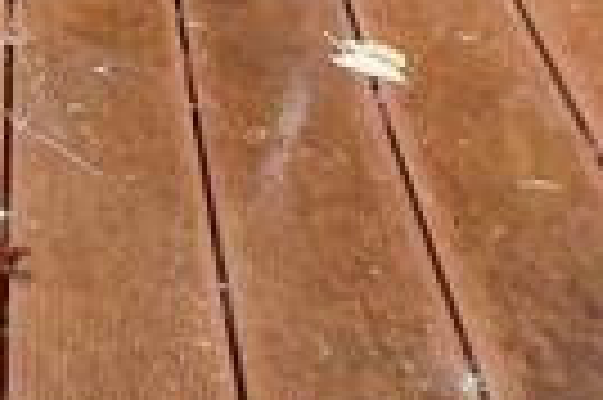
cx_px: -1552
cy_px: -951
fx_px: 1924
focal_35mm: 115
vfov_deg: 8.8
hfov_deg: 9.3
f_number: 8
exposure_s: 1/20
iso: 160
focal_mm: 10
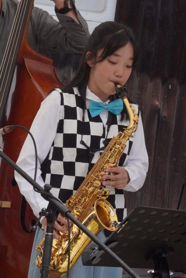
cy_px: 139
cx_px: 93
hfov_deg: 6.3
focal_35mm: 218
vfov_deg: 9.5
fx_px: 1684
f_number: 22
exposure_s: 1/4000
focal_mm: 145
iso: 16000
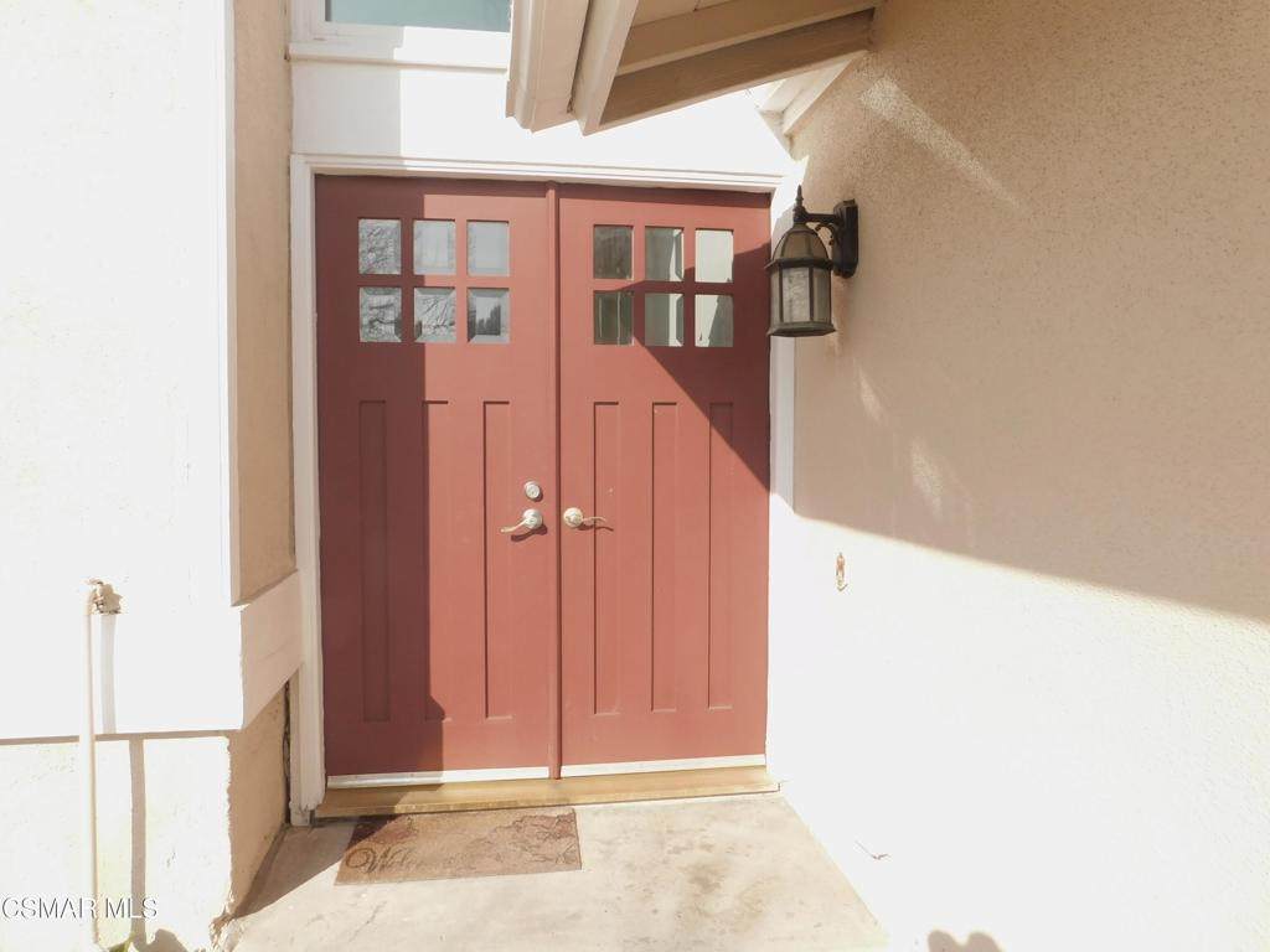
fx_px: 844
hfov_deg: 73.9
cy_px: 476
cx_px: 635
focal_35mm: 23
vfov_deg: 58.9
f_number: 3
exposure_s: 1/1000
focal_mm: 4
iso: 125
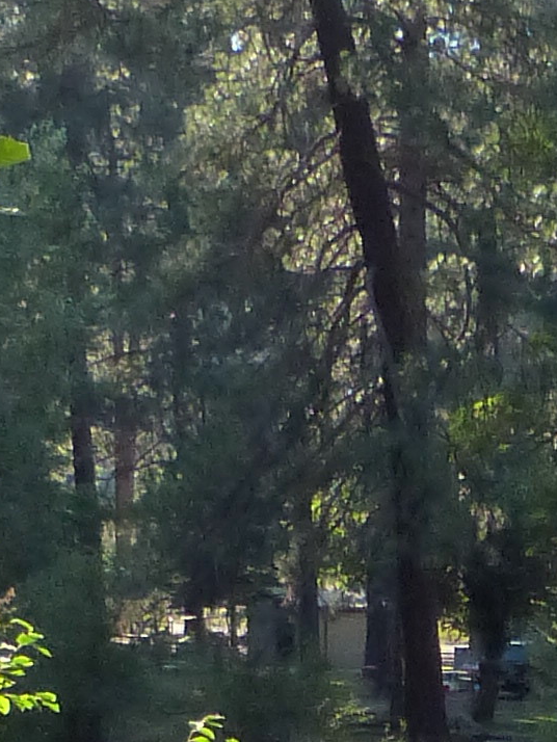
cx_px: 715
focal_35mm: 140
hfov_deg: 10.4
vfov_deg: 12.8
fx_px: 3002
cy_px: 1325
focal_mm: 4.5
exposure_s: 1/200
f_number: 4
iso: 320
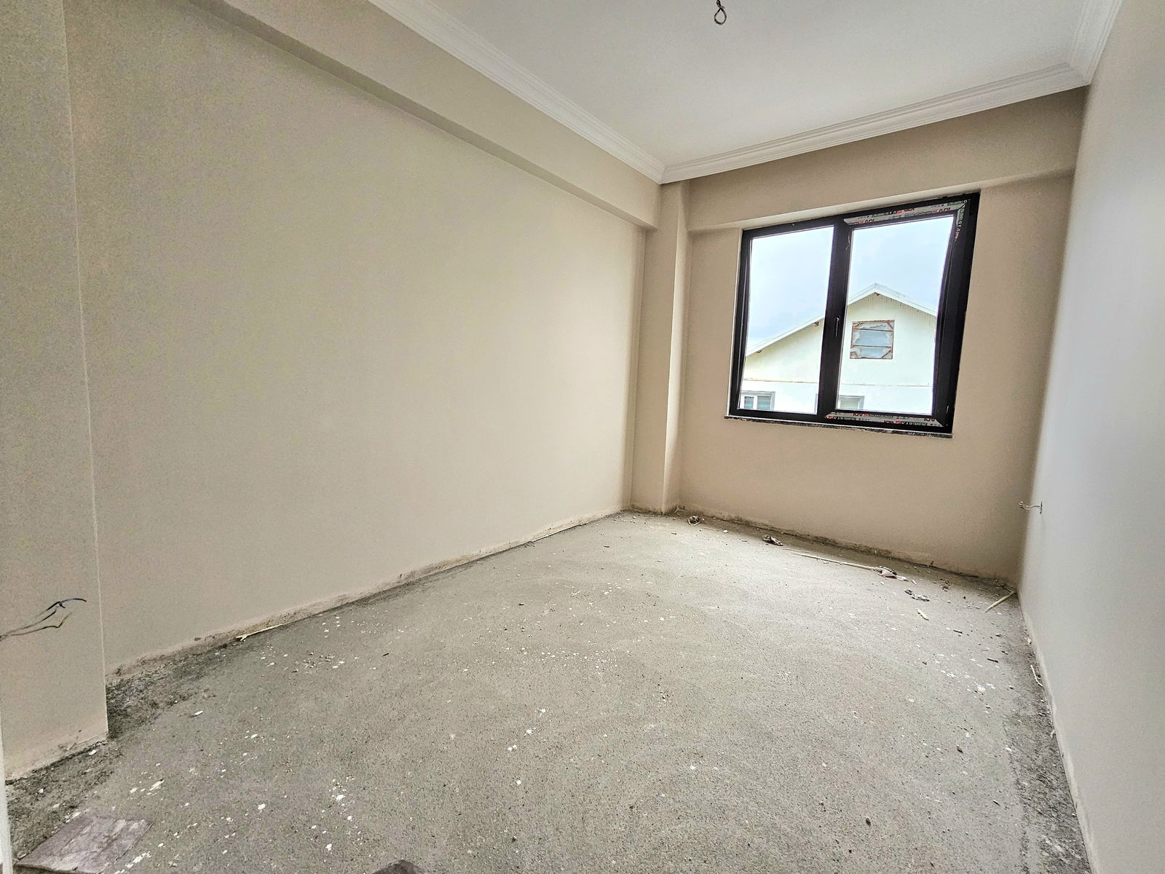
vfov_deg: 89.9
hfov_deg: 106.2
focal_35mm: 13
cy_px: 437
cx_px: 582
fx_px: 438
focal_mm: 2.2
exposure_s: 1/192
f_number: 2.2
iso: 160
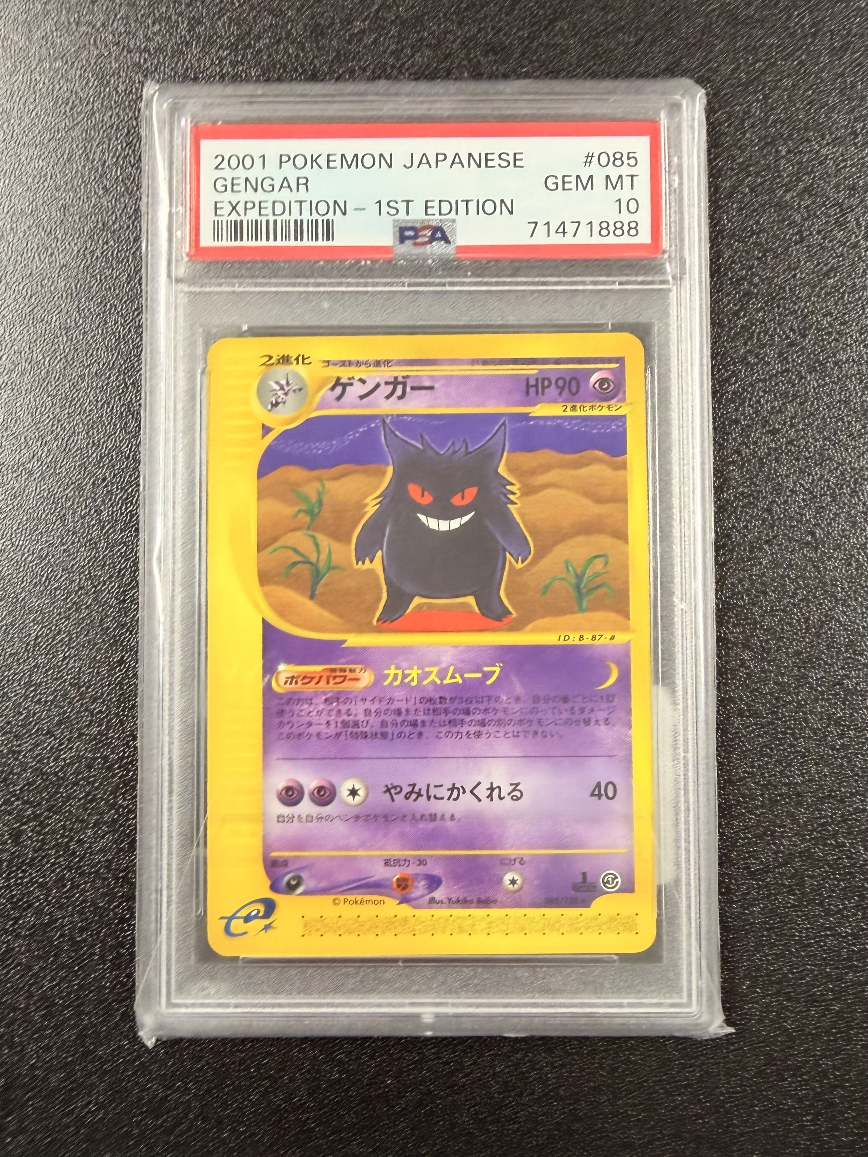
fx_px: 802
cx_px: 434
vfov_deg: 71.6
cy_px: 578
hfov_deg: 56.8
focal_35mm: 24
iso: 200
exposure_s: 1/50
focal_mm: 2.22
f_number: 2.2
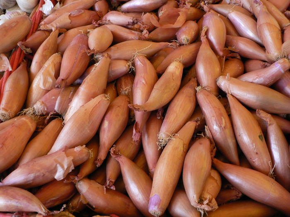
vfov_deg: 39.7
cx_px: 145
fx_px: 302
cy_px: 108
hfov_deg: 51.4
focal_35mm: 36
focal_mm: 6
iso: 200
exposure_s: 1/25
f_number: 2.8
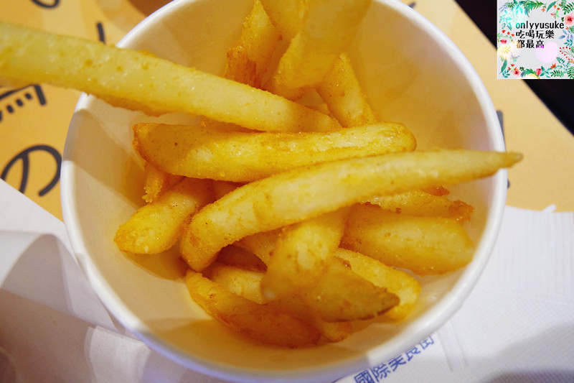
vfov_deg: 53.1
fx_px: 383
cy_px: 192
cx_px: 287
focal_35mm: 24
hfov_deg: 73.8
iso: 400
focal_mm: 9
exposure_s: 1/25
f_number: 3.5
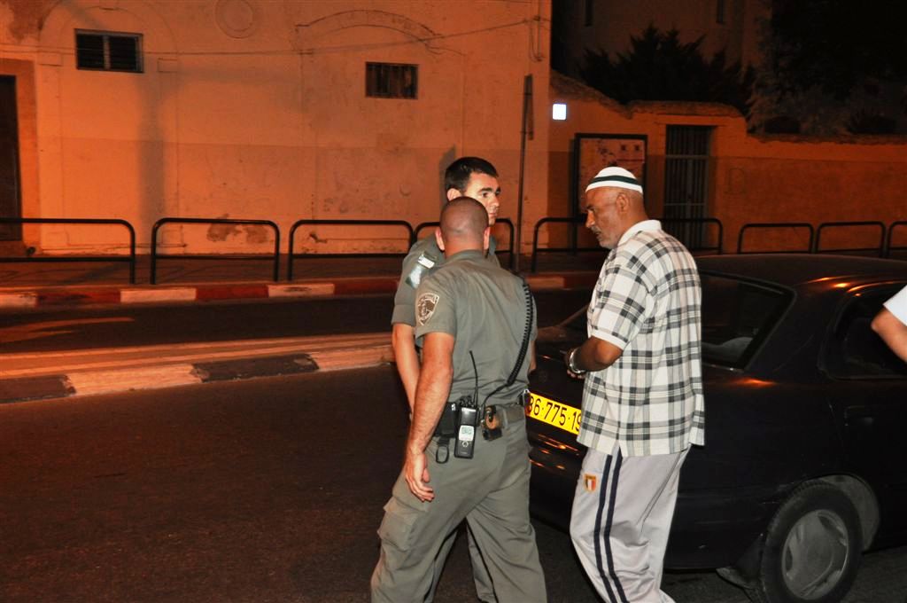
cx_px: 454
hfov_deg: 42.4
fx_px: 1170
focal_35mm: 46
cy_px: 302
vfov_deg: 28.9
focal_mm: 31
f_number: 4
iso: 800
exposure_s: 1/60
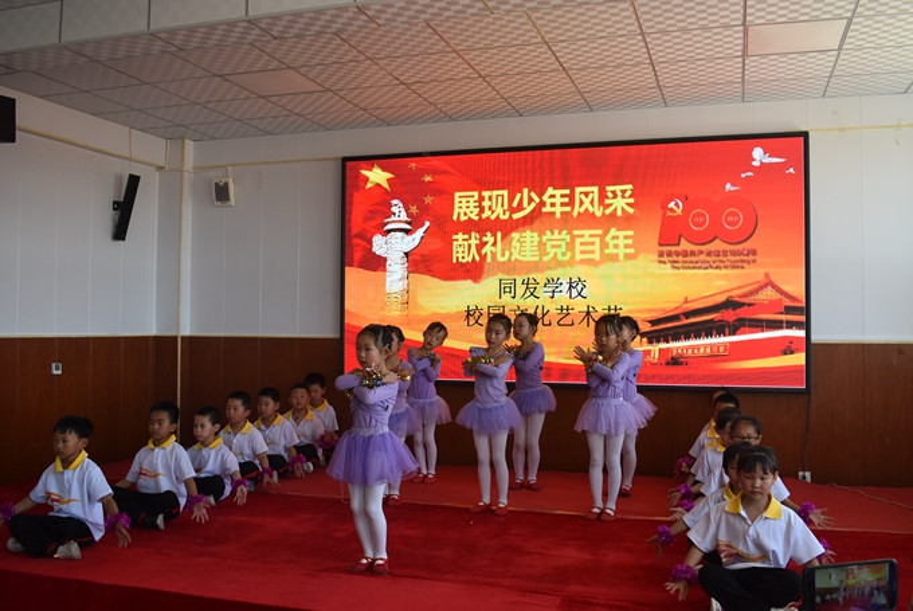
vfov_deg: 40.1
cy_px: 306
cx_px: 456
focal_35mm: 33
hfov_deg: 57.2
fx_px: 838
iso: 400
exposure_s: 1/100
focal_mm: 22
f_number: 5
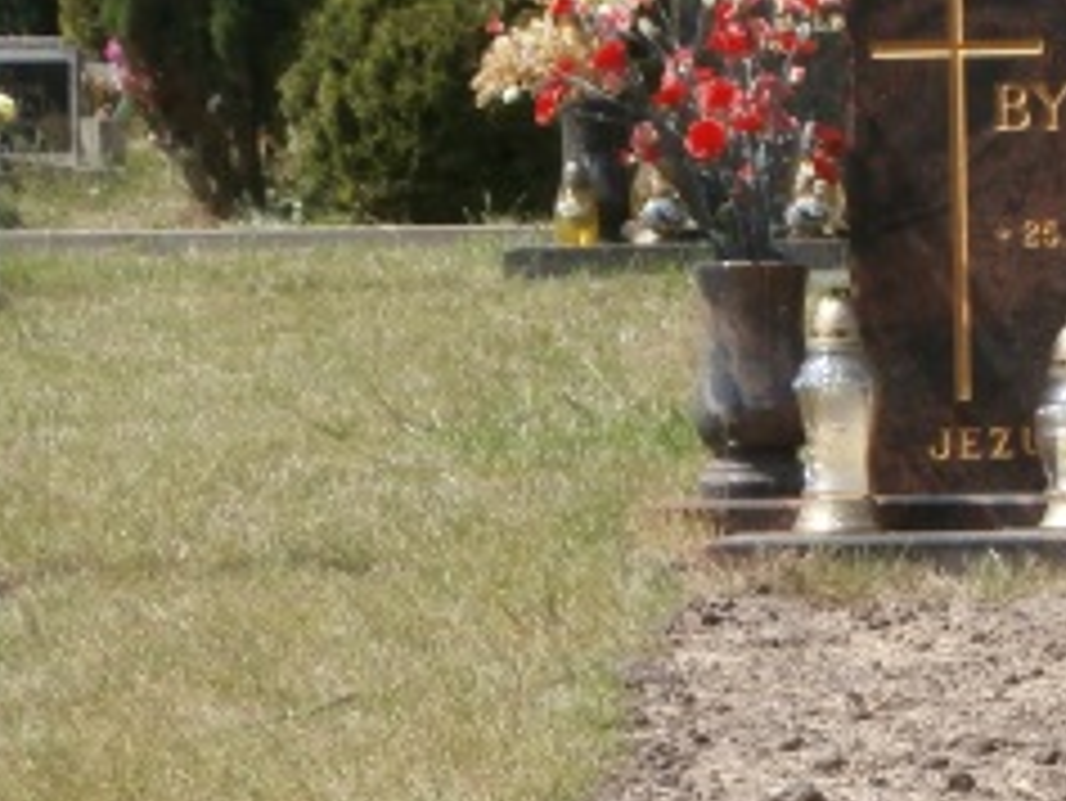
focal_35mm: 127
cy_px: 562
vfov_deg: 11.7
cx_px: 958
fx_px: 3913
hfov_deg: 15.3
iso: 125
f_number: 4.2
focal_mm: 8.29
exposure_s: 1/500
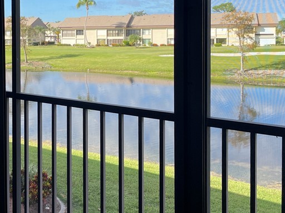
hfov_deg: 36.0
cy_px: 42
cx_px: 71
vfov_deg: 27.5
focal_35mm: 52
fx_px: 428
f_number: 1.6
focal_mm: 5.1
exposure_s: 1/1087
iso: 32
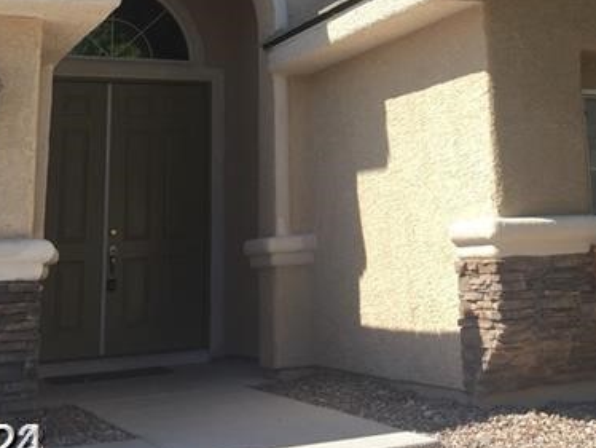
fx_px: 1068
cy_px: 3
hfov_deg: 30.7
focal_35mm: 62
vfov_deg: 22.8
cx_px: 441
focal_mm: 4.15
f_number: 2.2
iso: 32
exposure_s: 1/1276
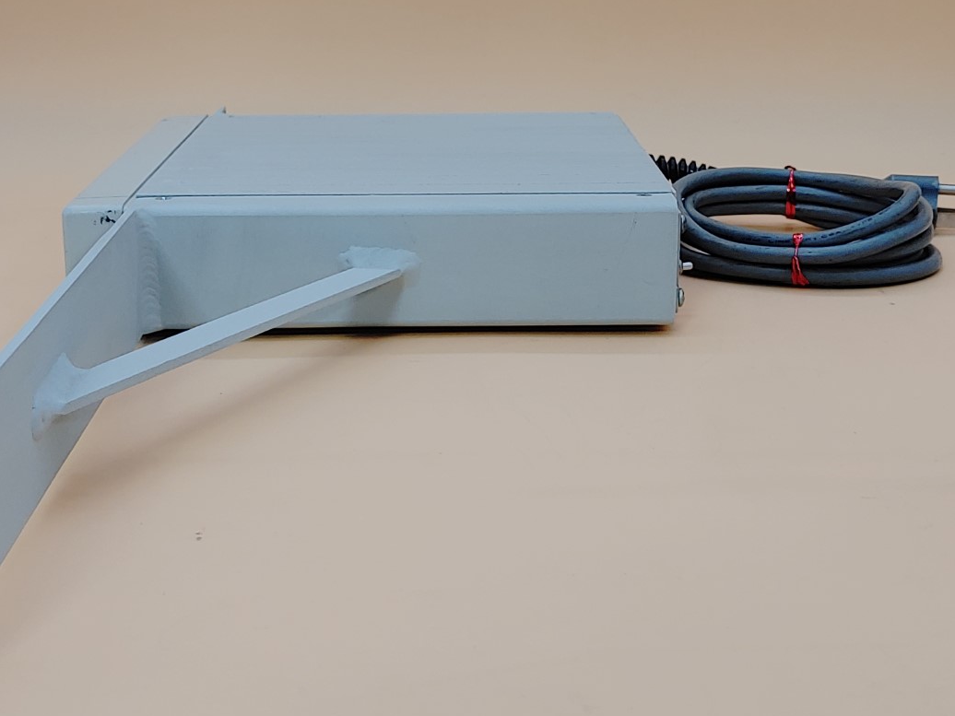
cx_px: 456
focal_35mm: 57
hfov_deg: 33.8
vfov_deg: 25.6
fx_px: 1573
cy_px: 311
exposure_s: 1/62
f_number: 1.8
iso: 50
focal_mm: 4.36
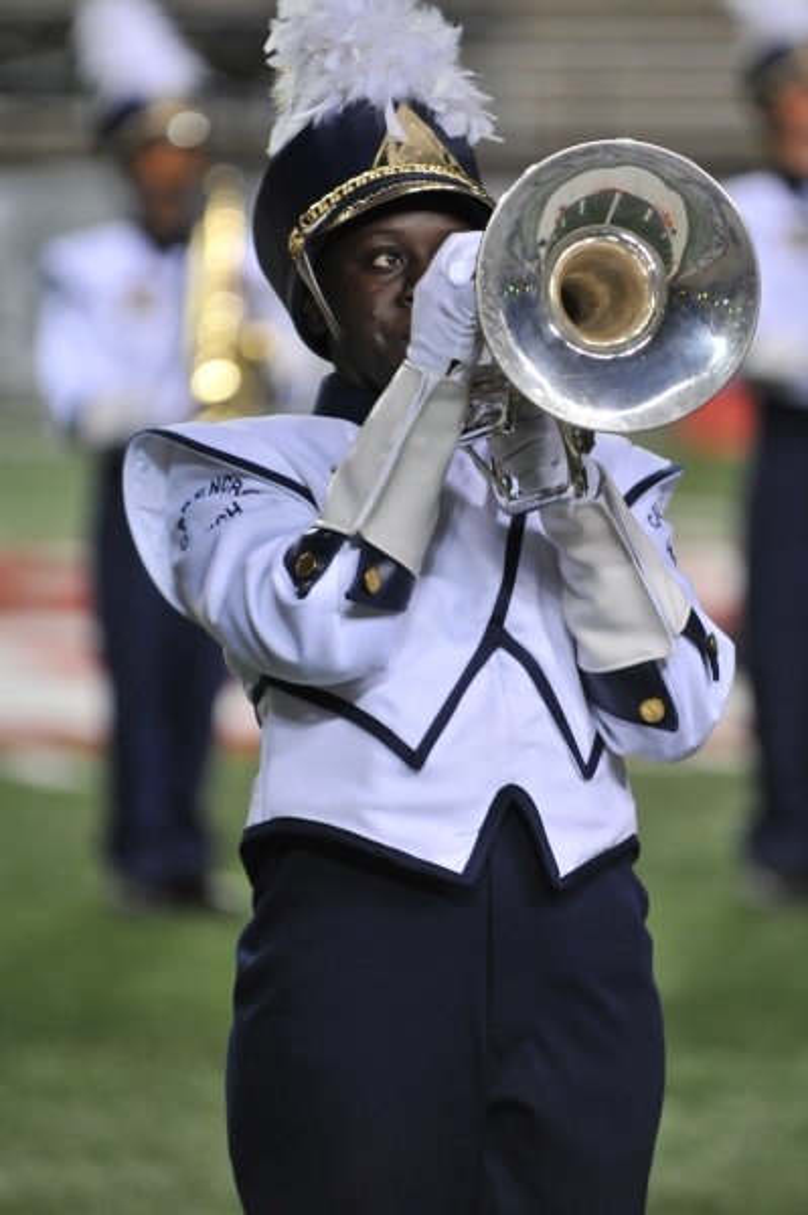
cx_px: 404
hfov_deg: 4.6
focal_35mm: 300
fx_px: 10117
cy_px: 608
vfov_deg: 6.9
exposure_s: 1/320
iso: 800
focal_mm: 200
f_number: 2.8
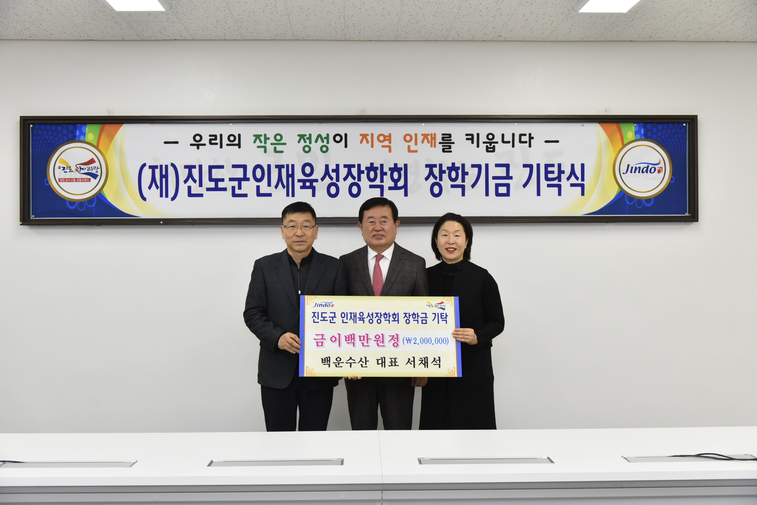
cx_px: 378
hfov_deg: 50.7
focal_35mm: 38
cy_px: 252
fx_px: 799
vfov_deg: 35.1
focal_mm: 38
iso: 800
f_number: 5
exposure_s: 1/125
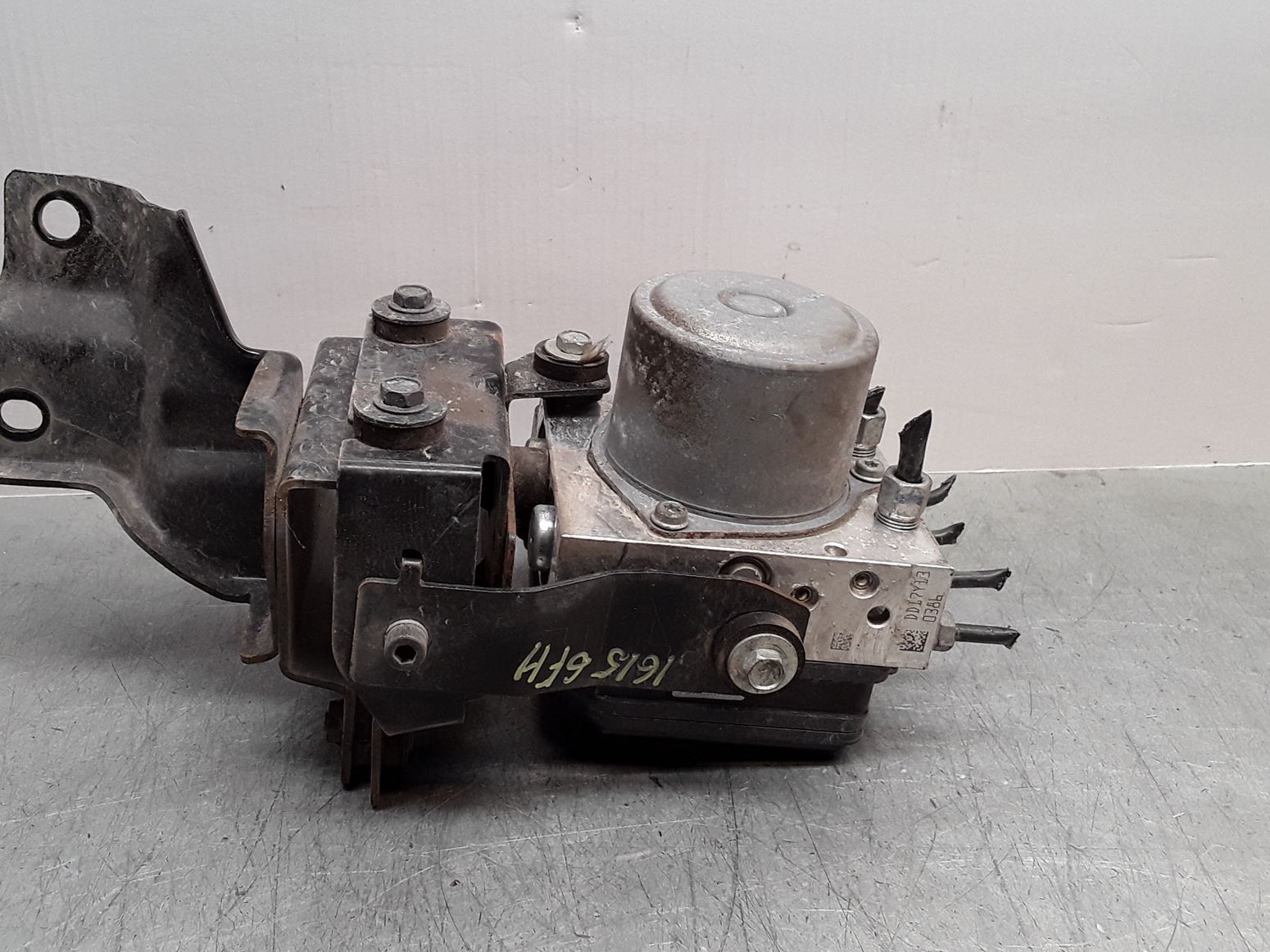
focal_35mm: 37
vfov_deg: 38.5
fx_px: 1357
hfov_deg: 50.0
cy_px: 390
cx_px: 537
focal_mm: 2.91
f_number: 1.9
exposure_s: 1/50
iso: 40
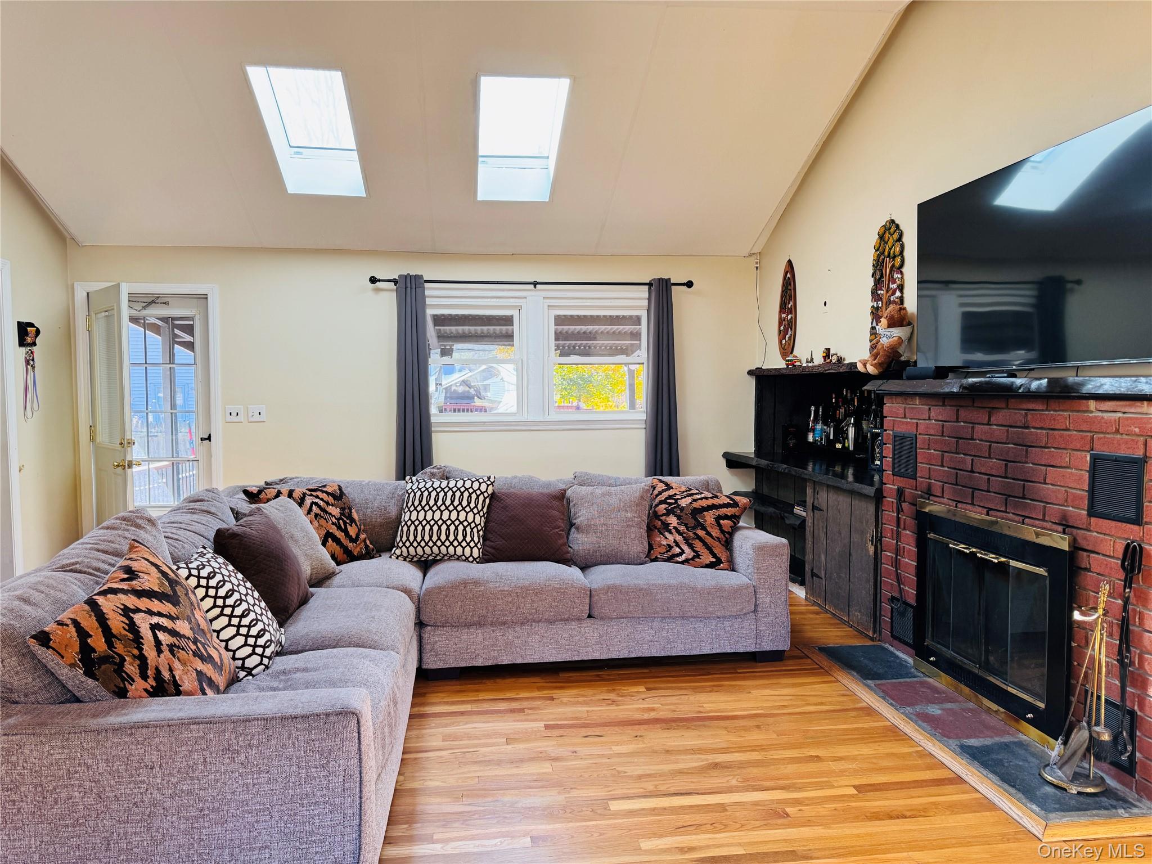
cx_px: 576
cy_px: 432
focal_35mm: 24
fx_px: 799
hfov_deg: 71.6
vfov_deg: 56.8
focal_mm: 6.76
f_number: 1.78
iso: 100
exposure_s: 1/121
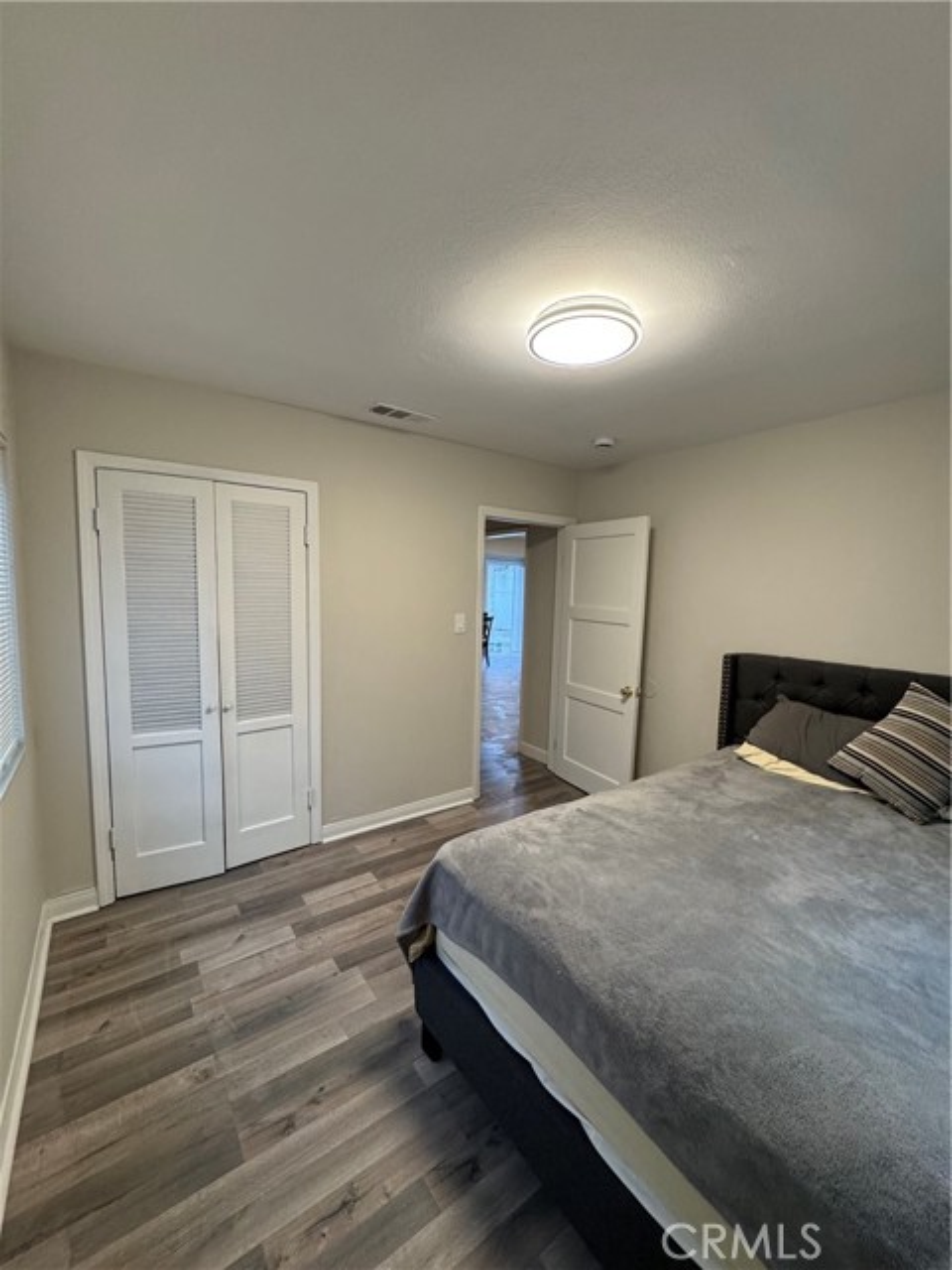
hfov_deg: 85.7
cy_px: 635
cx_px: 476
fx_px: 513
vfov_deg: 102.1
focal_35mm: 14
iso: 250
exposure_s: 1/120
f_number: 2.2
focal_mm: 2.22
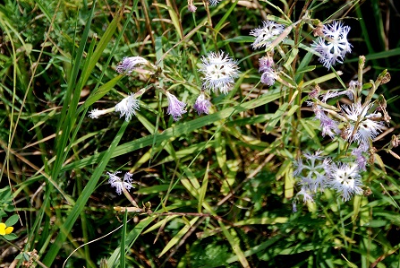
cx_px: 202
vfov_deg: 5.9
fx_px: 2602
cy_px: 65
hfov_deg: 8.8
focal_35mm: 234
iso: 180
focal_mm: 90
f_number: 5.6
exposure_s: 1/500
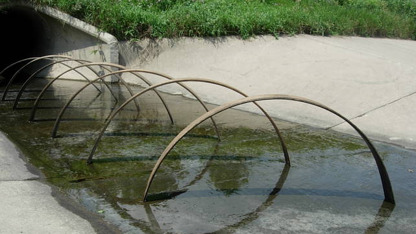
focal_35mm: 42
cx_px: 210
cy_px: 149
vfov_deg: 28.2
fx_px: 463
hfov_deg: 48.3
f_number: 4.8
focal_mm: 7.8
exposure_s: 1/683
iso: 64
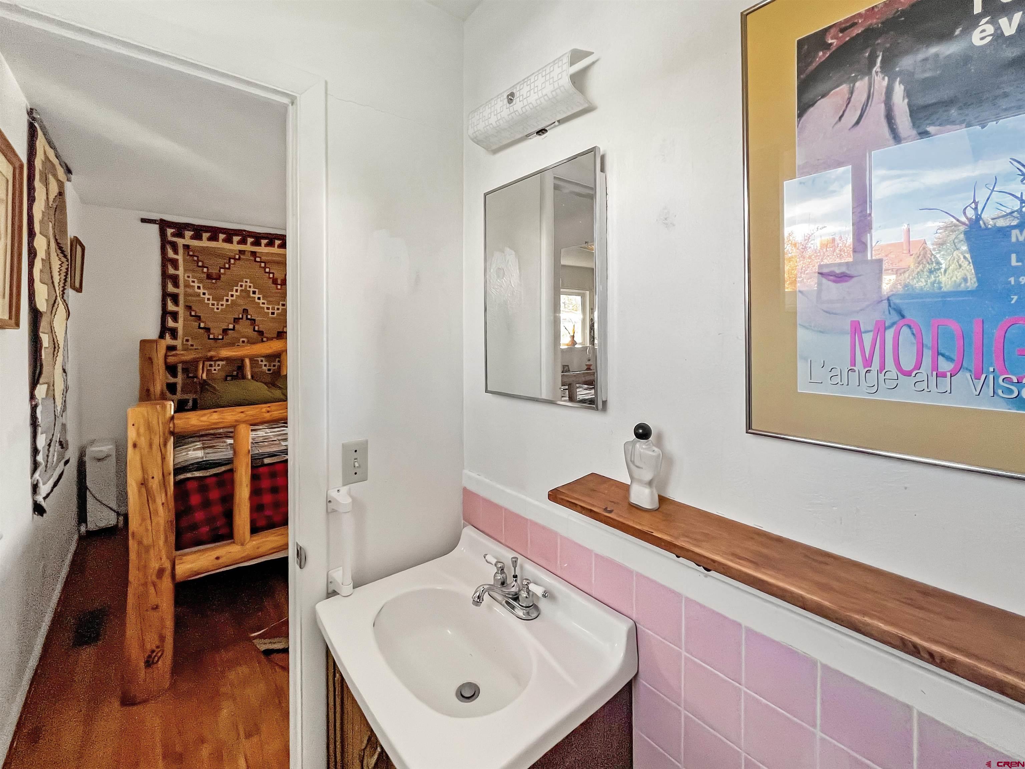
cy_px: 384
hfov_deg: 106.2
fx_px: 385
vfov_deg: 89.9
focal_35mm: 13
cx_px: 512
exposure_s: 1/120
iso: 125
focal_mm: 1.57
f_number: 1.8
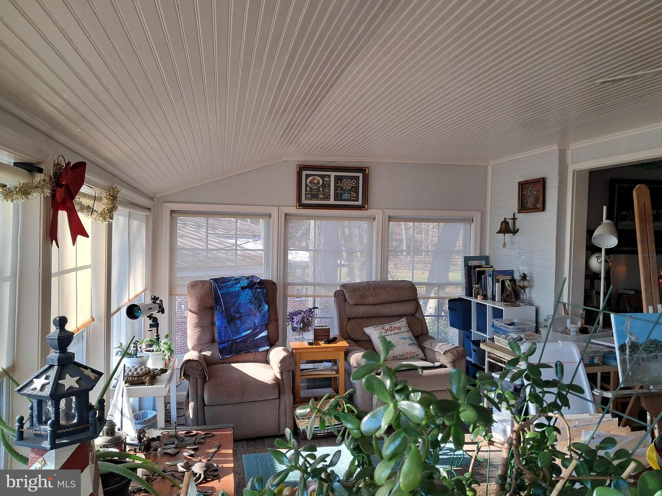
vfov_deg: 51.4
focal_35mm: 27
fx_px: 516
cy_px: 248
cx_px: 331
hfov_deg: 65.3
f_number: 1.8
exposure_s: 1/50
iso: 50
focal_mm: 4
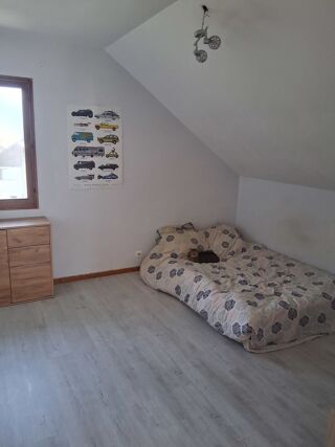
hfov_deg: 53.0
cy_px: 224
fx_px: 336
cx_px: 168
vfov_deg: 67.3
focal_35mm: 26
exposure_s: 1/100
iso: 320
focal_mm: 3.98
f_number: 1.8
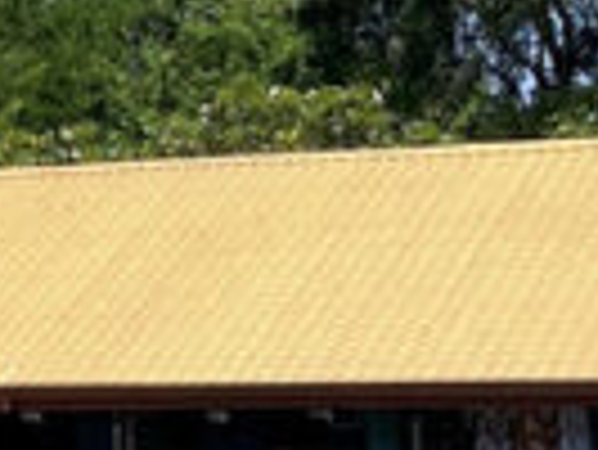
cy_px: 351
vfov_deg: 7.4
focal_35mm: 200
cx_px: -1506
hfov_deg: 7.8
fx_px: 3458
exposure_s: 1/3040
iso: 32
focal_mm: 4.25
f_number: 1.8
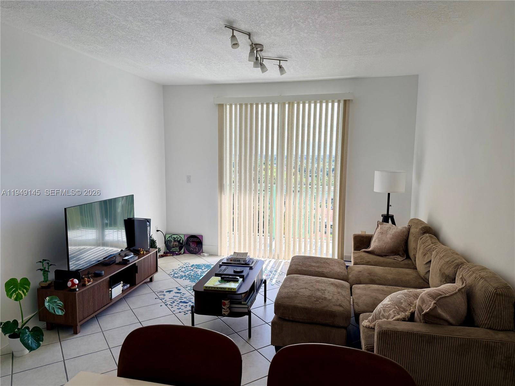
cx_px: 258
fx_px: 357
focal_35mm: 24
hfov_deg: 71.6
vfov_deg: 56.8
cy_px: 193
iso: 100
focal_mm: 6.76
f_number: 1.78
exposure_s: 1/805
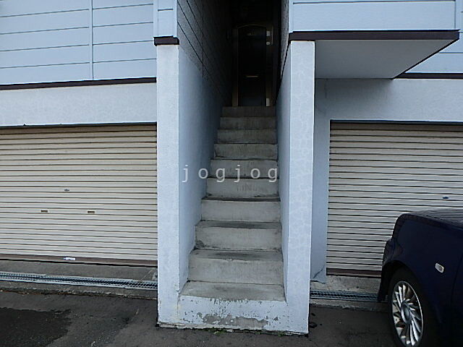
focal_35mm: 21
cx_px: 232
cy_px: 174
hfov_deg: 79.0
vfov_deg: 63.4
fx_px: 281
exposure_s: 1/400
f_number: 3.5
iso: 125
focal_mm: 3.7
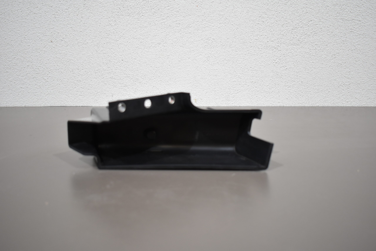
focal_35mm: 38
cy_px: 126
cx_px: 188
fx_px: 392
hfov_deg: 51.3
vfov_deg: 35.5
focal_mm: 25
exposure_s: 1/125
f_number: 4
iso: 800
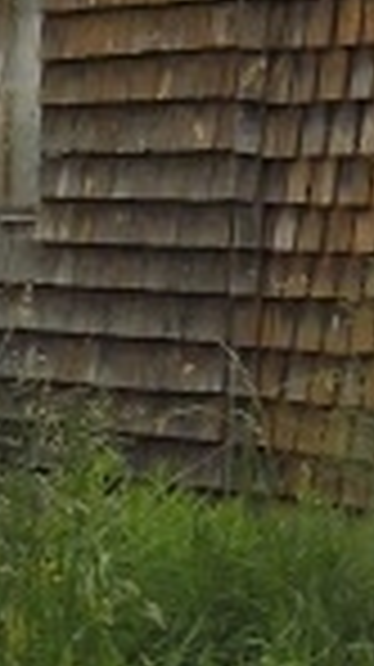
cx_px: 807
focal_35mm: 119
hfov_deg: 9.4
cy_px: 40
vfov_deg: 17.7
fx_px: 2103
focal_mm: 4.9
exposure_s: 1/224
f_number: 3.5
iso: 80
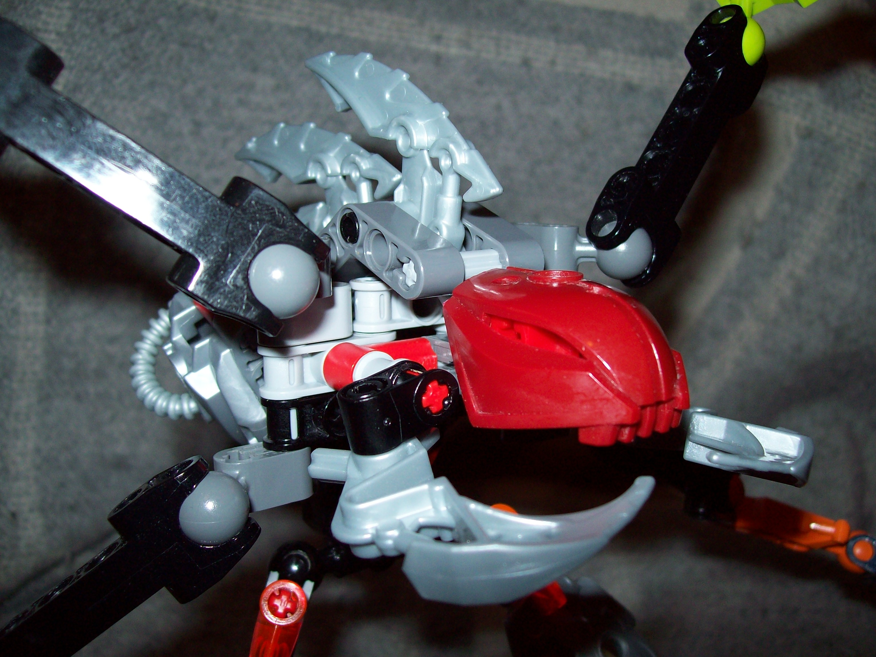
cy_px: 328
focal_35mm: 36
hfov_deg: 51.4
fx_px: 911
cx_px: 438
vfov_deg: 39.7
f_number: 2.7
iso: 80
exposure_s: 1/64
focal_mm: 6
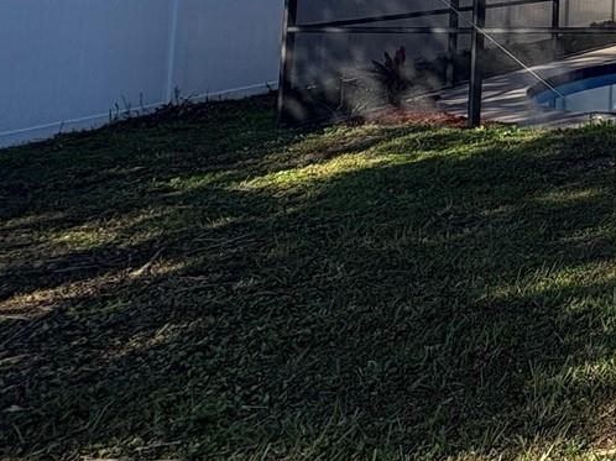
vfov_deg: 27.5
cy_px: -119
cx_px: 940
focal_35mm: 45
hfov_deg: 27.5
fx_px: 800
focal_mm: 2.22
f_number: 2.2
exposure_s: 1/849
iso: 50
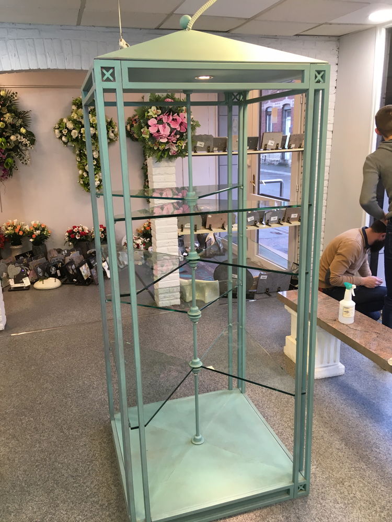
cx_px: 196
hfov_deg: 48.2
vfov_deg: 61.7
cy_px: 261
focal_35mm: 29
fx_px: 438
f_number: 2.2
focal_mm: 4.15
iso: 64
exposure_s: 1/33
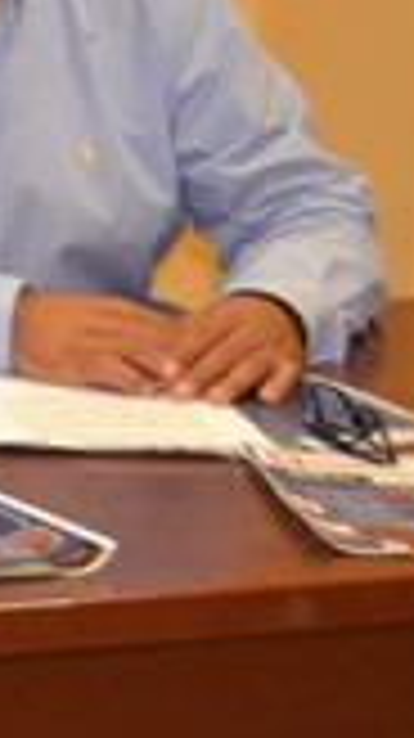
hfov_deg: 5.4
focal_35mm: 208
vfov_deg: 10.3
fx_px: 4068
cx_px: -958
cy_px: 88
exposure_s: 1/60
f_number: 4.5
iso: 2200
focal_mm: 34
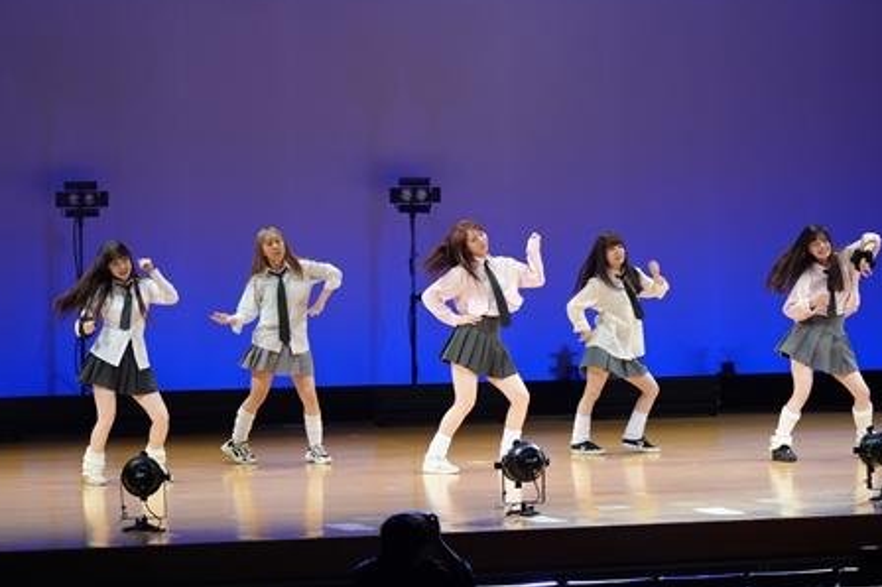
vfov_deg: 8.4
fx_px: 4015
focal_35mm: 164
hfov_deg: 12.5
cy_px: 269
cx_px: 461
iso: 1250
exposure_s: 1/160
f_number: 5
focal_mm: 98
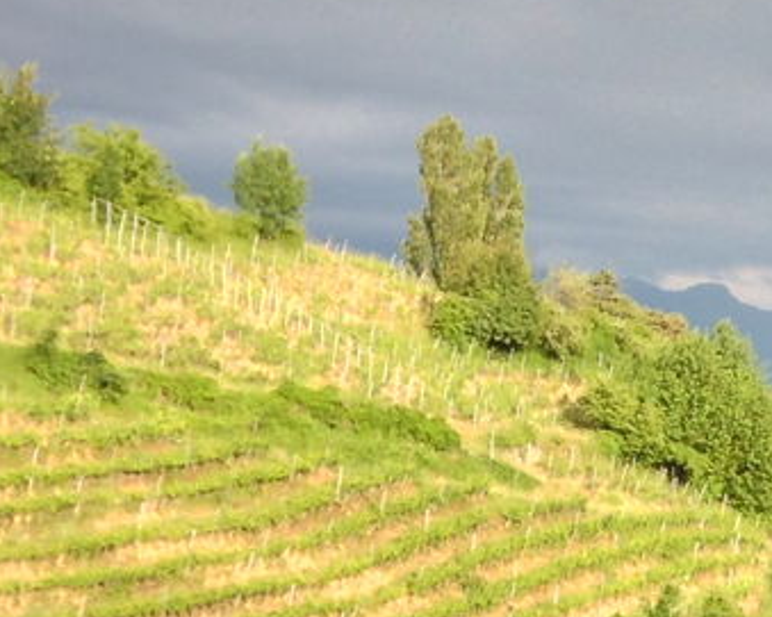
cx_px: 1435
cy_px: 658
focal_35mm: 152
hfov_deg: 11.6
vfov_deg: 10.1
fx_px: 3472
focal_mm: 4.13
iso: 50
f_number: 2.4
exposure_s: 1/303
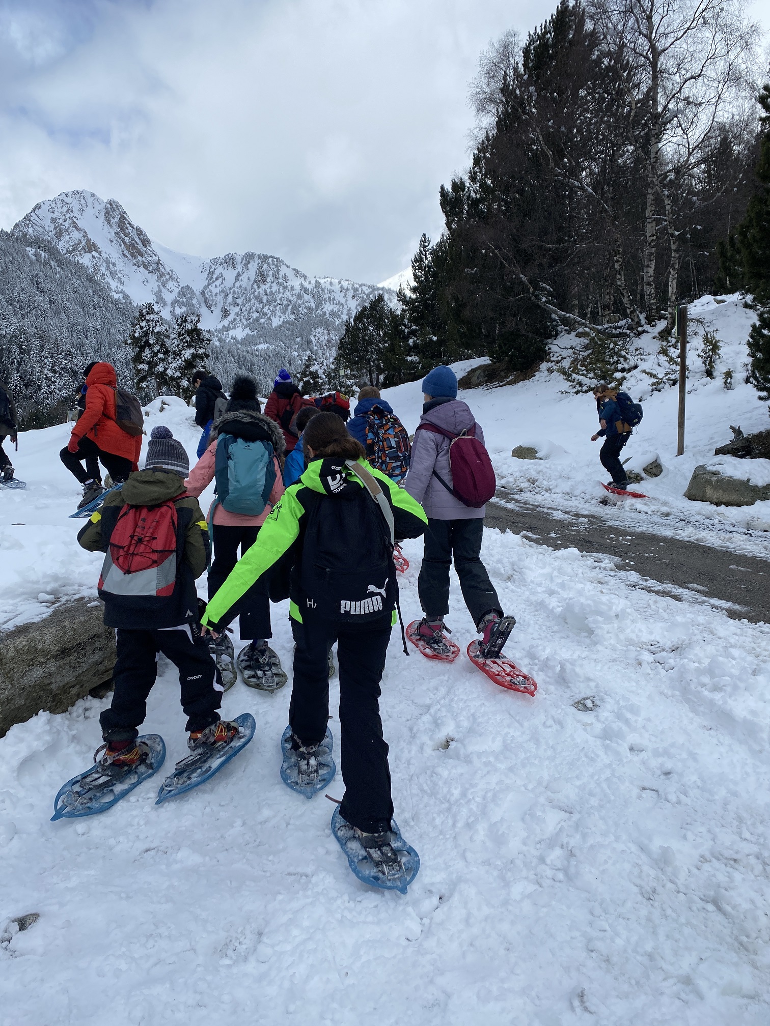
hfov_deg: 53.1
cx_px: 385
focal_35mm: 26
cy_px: 513
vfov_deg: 67.3
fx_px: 771
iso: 32
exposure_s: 1/3610
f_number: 1.8
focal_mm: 4.25
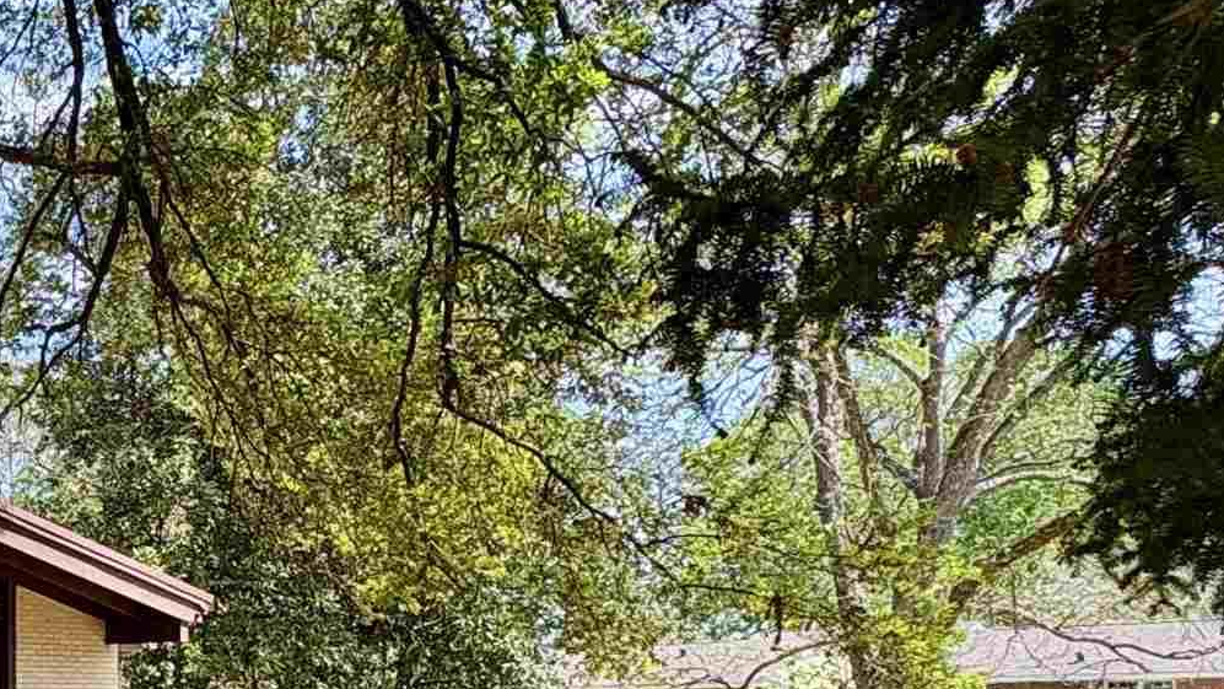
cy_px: 773
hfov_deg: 36.2
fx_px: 1526
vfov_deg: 23.7
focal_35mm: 47
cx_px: -163
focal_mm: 2.22
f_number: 2.2
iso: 64
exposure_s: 1/541
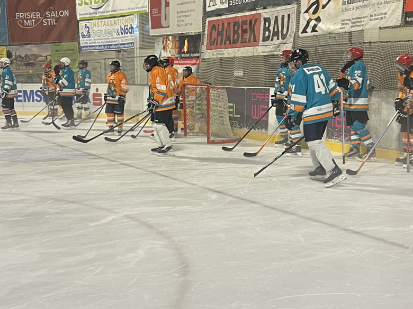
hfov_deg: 46.7
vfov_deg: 35.9
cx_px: 235
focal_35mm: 40
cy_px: 138
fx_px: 477
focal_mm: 5.7
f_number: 1.5
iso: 80
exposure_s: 1/50
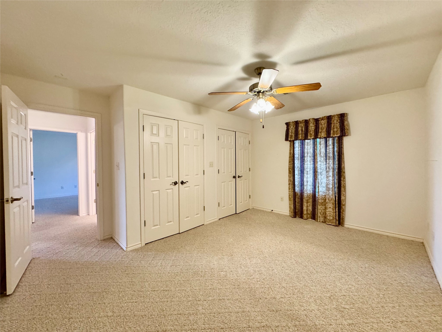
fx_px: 179
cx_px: 221
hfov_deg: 102.1
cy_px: 166
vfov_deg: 85.7
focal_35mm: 14
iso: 400
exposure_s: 1/60
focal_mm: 2.22
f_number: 2.2
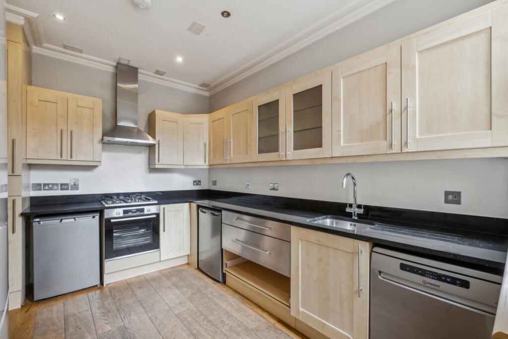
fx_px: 212
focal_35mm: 15
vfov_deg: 77.3
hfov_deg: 100.4
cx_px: 254
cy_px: 170
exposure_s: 1/20
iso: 640
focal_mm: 10
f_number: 8
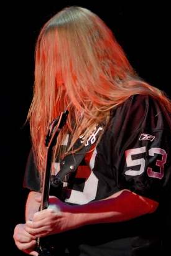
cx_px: 95
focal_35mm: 296
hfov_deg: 4.7
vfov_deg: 7.0
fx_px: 2102
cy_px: 173
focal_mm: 135
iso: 1000
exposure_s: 1/80
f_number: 7.1
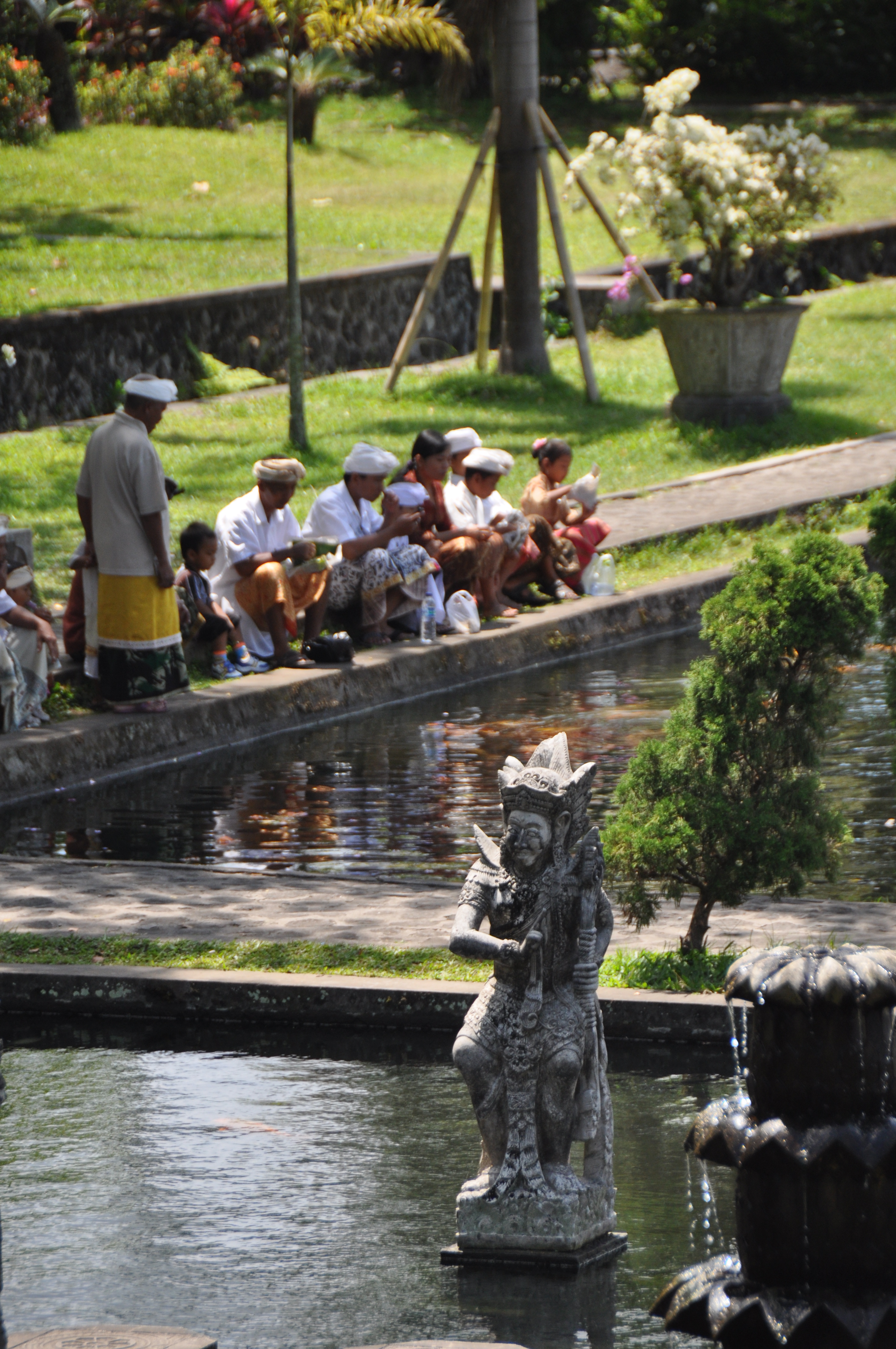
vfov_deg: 6.9
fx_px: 11228
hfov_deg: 4.6
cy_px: 674
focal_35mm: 300
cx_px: 448
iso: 450
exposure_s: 1/1000
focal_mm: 200
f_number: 5.6
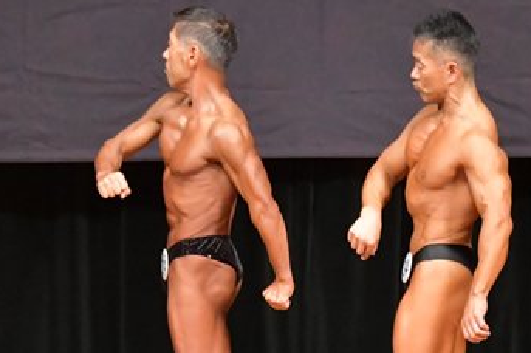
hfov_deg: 3.8
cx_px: 320
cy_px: 288
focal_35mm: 543
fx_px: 8001
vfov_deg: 2.5
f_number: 5.6
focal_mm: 160
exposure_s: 1/400
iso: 8000
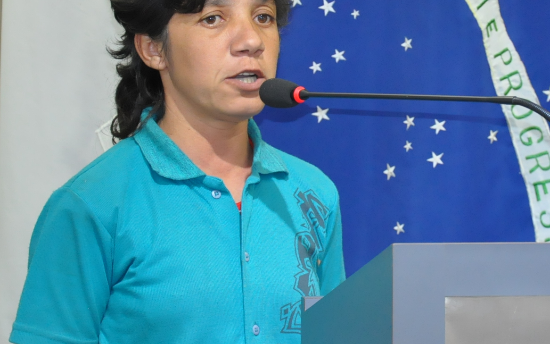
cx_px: 377
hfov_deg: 12.0
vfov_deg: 7.5
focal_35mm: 174
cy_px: 75
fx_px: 2608
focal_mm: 62
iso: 2000
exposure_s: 1/80
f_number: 5.3
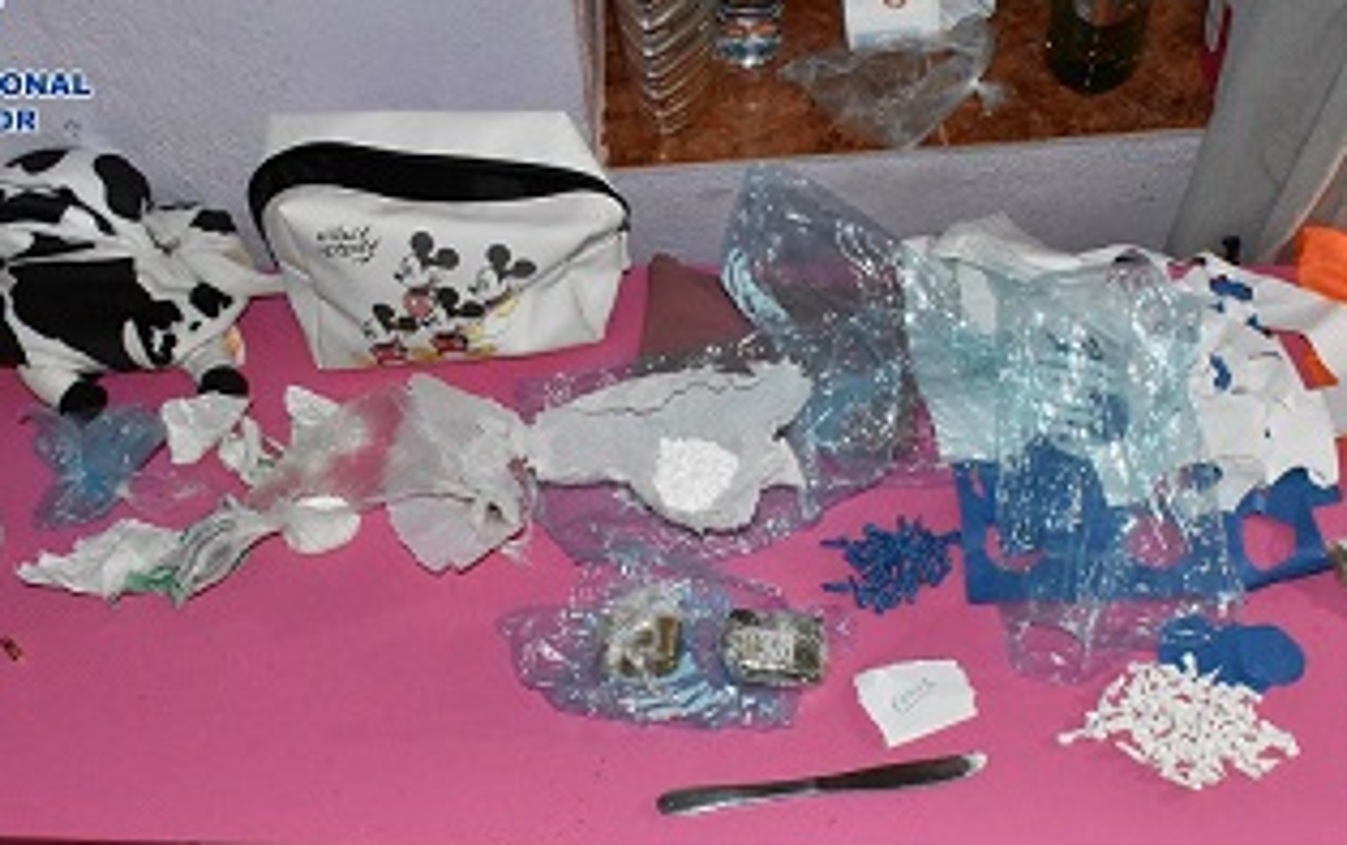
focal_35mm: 42
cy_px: 515
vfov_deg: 30.5
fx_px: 1543
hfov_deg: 47.1
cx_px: 721
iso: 7200
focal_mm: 18
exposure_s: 1/80
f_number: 10
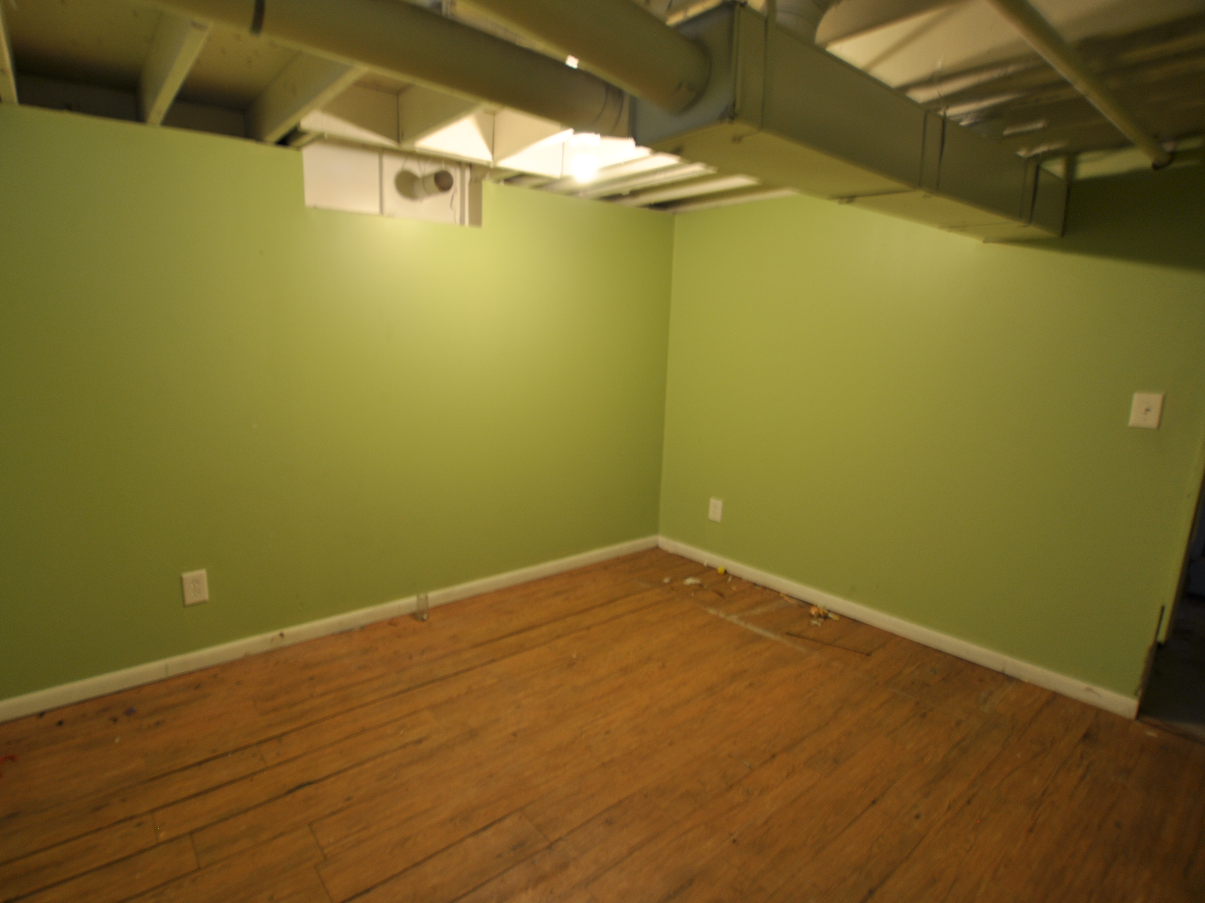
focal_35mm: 17
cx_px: 516
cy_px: 445
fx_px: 592
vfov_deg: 74.7
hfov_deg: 90.4
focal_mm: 10
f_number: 3.5
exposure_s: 1/8
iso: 200
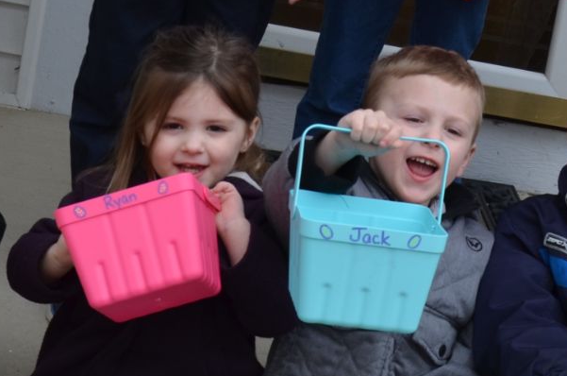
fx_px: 2007
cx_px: 505
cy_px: -103
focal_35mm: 128
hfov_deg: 15.9
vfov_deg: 10.5
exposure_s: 1/200
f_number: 7.1
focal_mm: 25
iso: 200
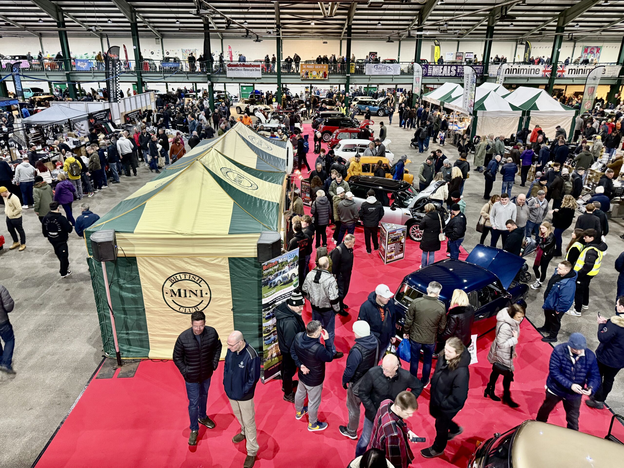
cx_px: 312
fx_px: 433
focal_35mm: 24
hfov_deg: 71.6
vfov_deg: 56.8
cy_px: 234
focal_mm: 6.76
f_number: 1.78
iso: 640
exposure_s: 1/33
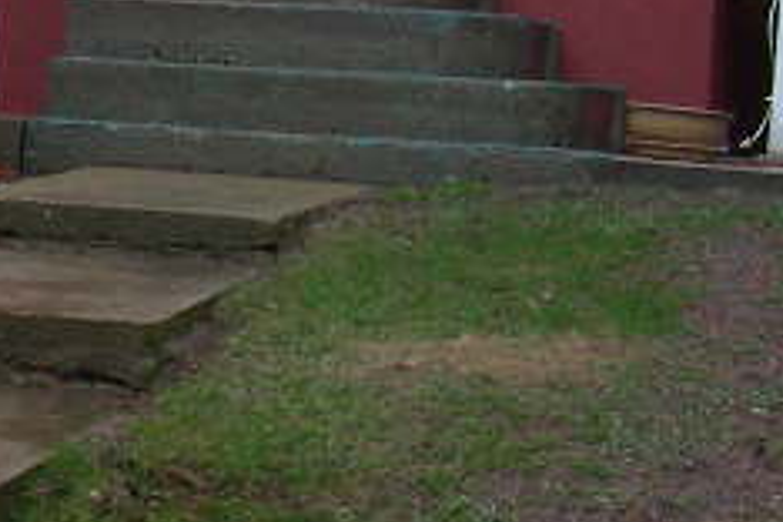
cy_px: 201
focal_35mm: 173
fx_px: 3762
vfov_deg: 7.9
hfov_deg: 10.8
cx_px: -820
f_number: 3.5
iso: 50
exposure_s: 1/36.3
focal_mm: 6.3
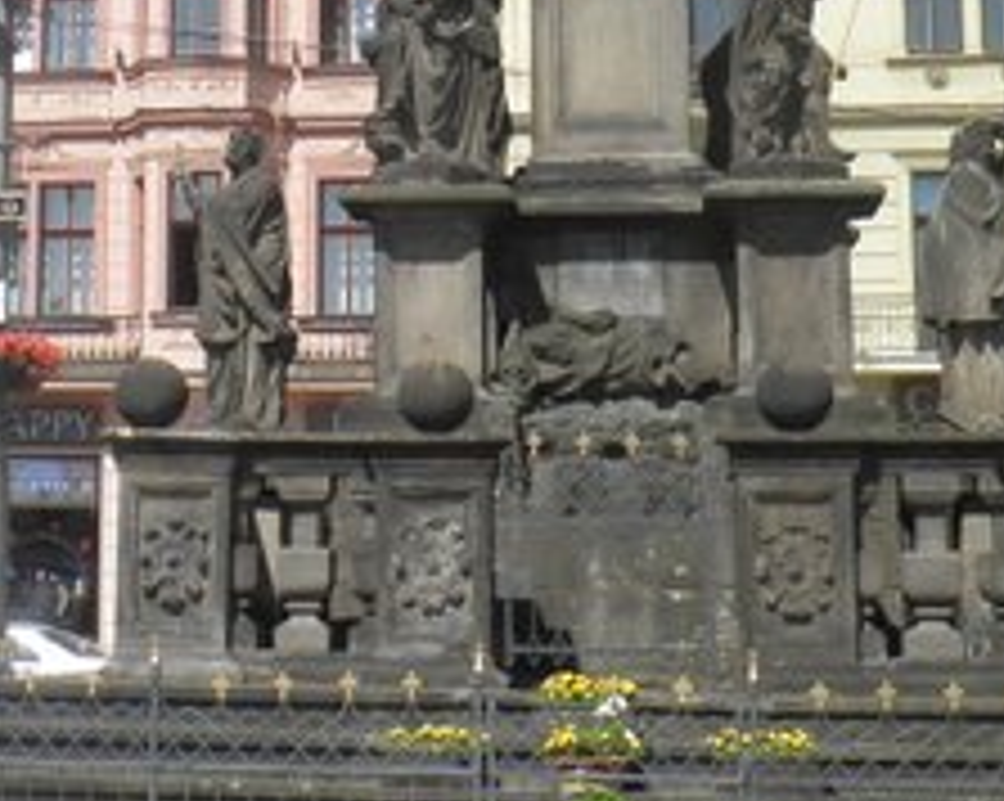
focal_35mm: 98
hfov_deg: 19.2
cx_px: 68
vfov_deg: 15.4
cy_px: -9
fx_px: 2909
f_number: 8.3
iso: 64
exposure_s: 1/125
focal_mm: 5
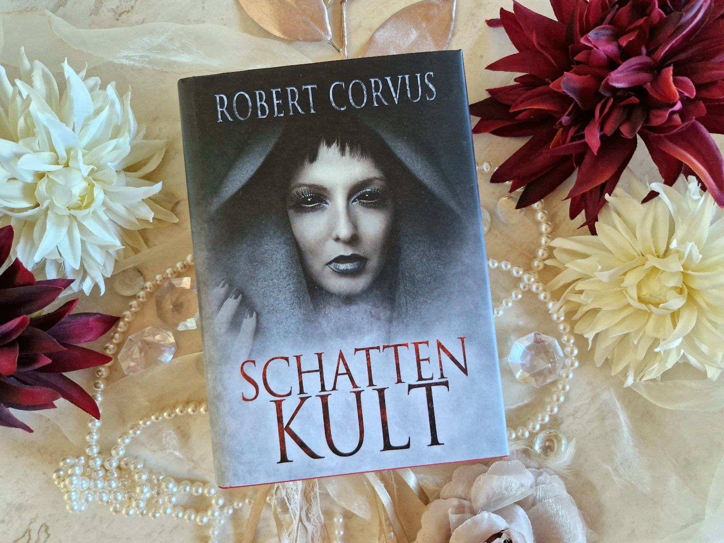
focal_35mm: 23
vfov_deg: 58.9
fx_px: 481
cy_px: 272
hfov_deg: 73.9
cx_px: 362
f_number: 1.8
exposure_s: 1/100
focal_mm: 5.4
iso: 320
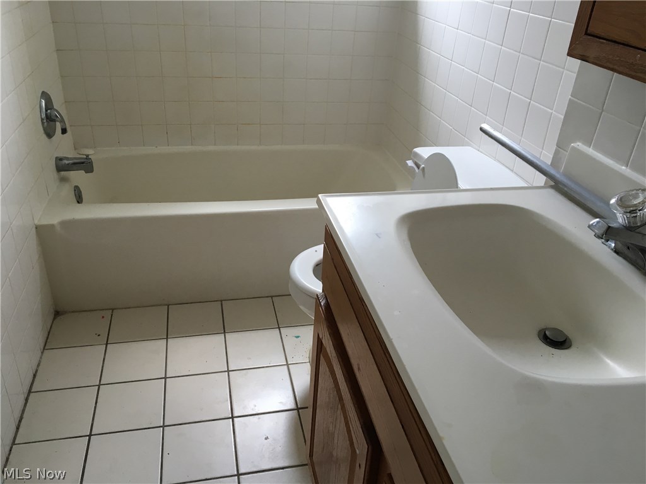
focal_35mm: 29
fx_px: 541
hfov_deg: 61.7
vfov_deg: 48.2
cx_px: 323
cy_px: 242
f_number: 2.2
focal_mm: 4.15
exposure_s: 1/30
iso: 64
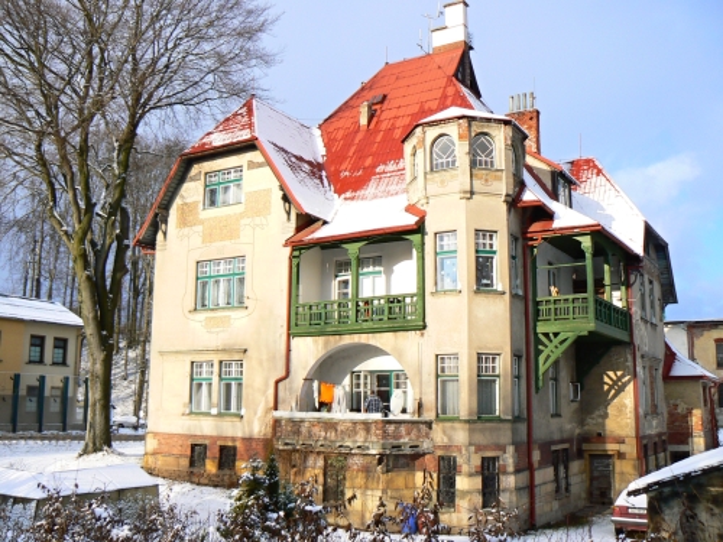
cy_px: 271
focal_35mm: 36
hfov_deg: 51.4
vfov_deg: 39.7
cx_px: 362
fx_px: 752
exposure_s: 1/1000
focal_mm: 6
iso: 100
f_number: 2.8
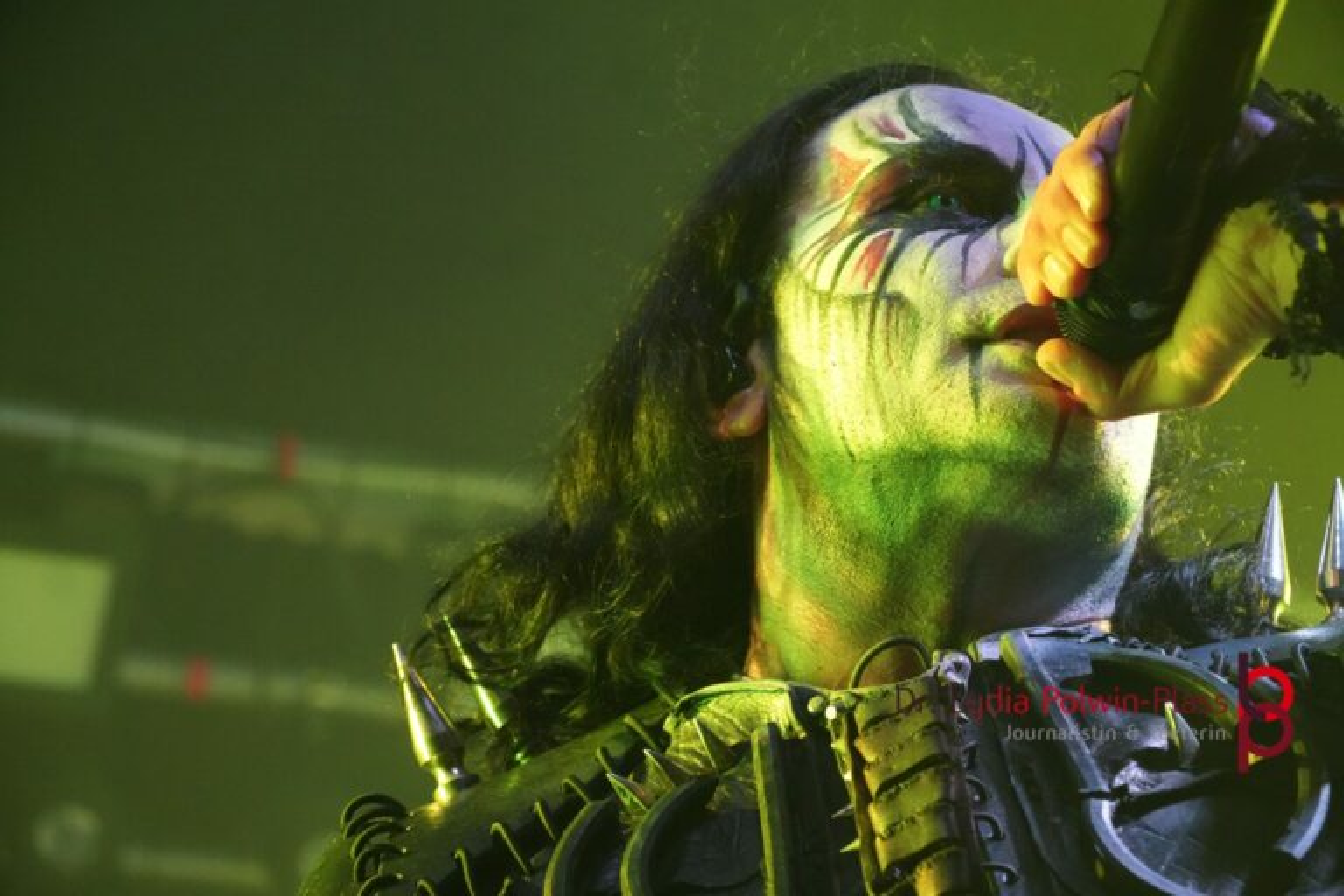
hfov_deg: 20.6
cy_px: 448
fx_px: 3696
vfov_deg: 13.8
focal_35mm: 99
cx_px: 672
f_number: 5
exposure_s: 1/125
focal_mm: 66
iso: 6400
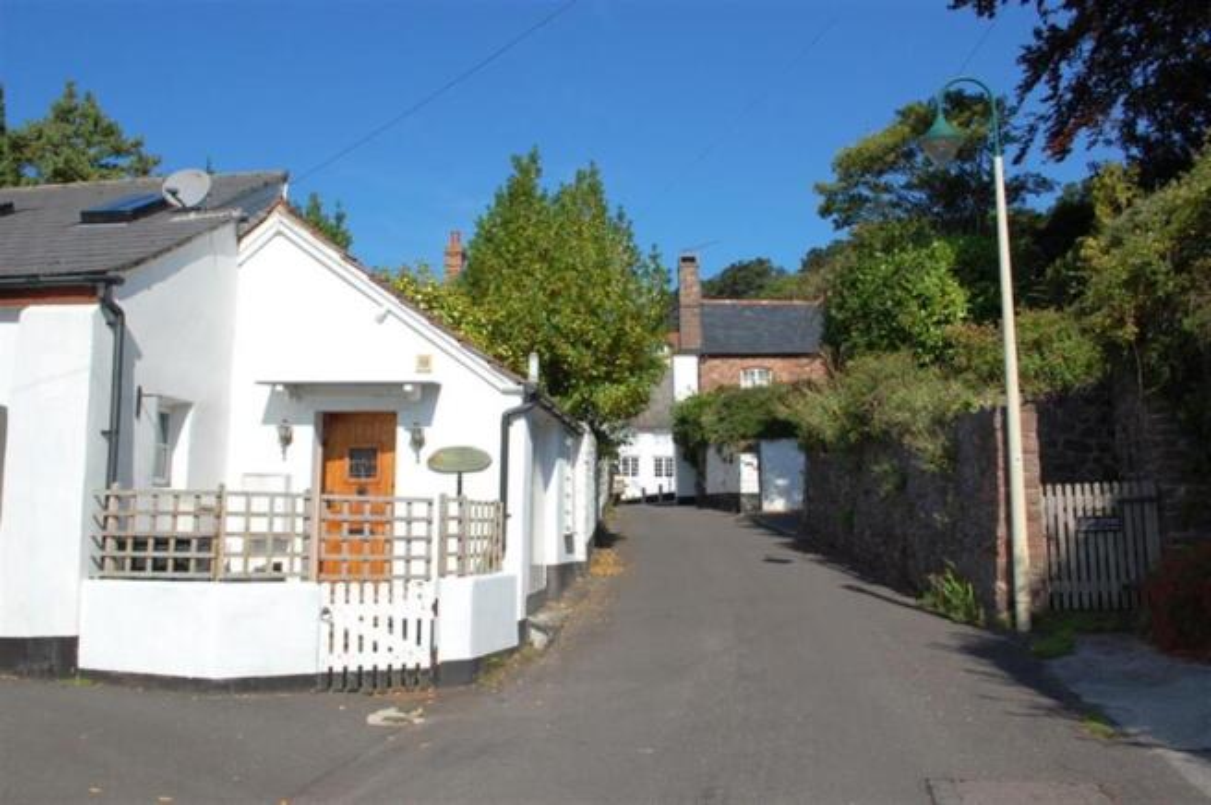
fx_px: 1008
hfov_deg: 62.0
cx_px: 606
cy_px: 402
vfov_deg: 43.5
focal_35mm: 30
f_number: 9
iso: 200
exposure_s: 1/500
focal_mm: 20
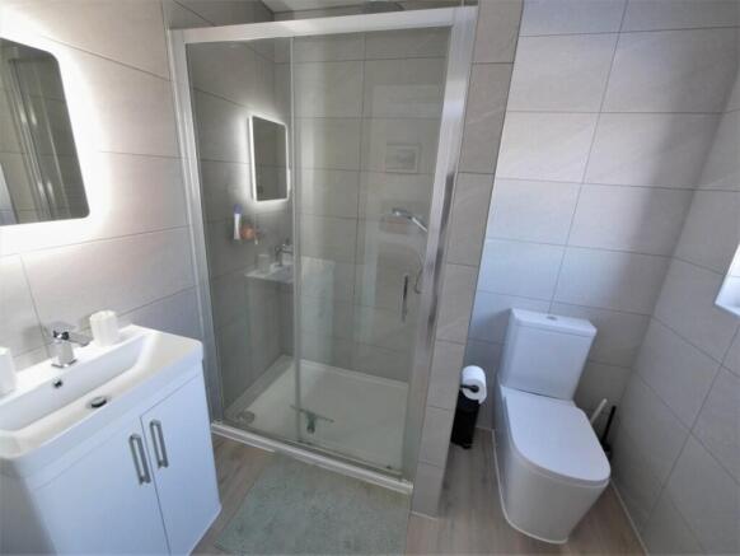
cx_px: 370
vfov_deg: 85.7
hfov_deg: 102.0
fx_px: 299
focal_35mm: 14
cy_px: 278
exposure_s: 1/60
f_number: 4
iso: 1600
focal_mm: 7
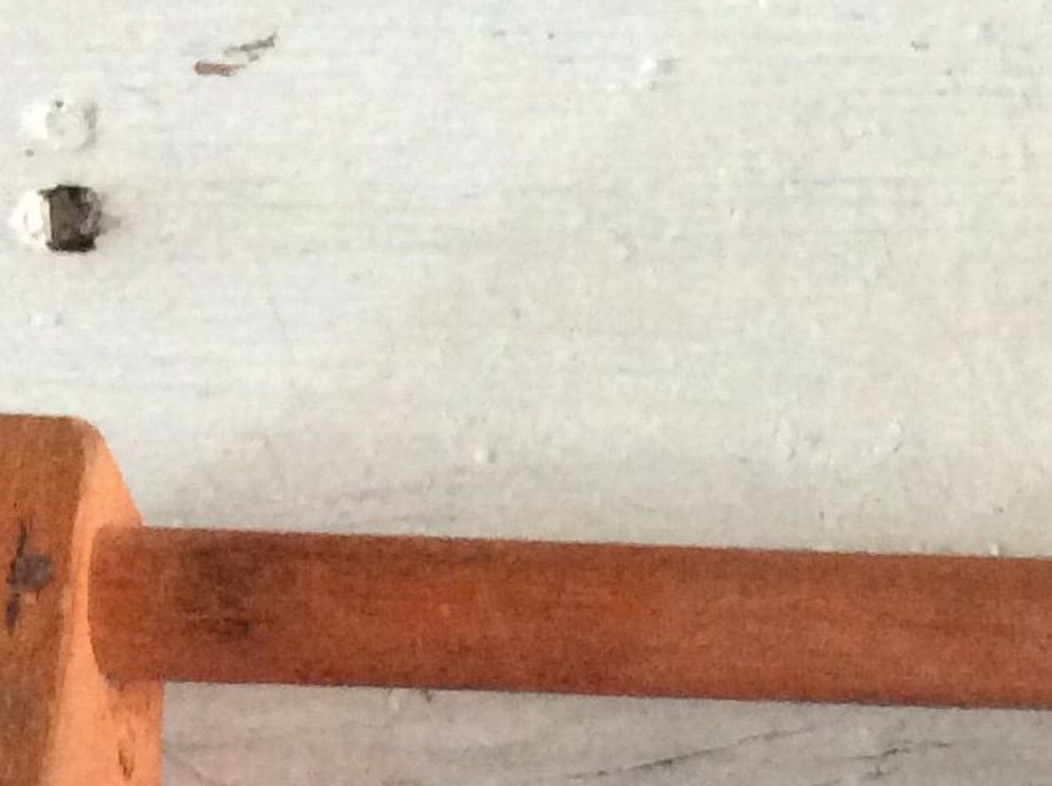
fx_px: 3825
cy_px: 1420
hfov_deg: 14.9
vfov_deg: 11.0
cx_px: 1394
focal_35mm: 126
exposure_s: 1/20
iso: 320
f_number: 2.4
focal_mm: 3.3
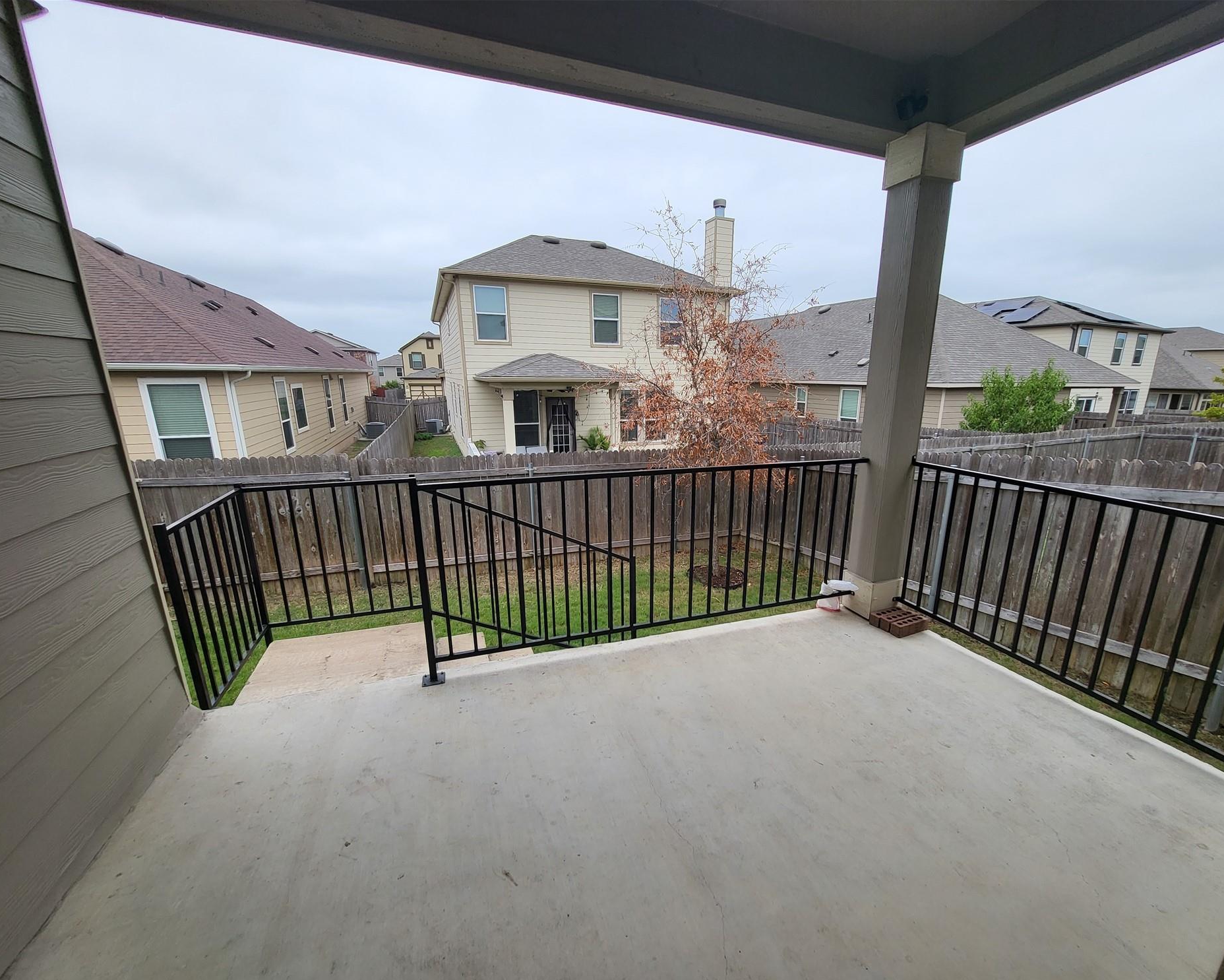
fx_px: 507
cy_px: 506
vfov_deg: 88.0
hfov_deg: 100.5
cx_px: 661
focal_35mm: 14
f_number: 2.2
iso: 32
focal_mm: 1.74
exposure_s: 1/249
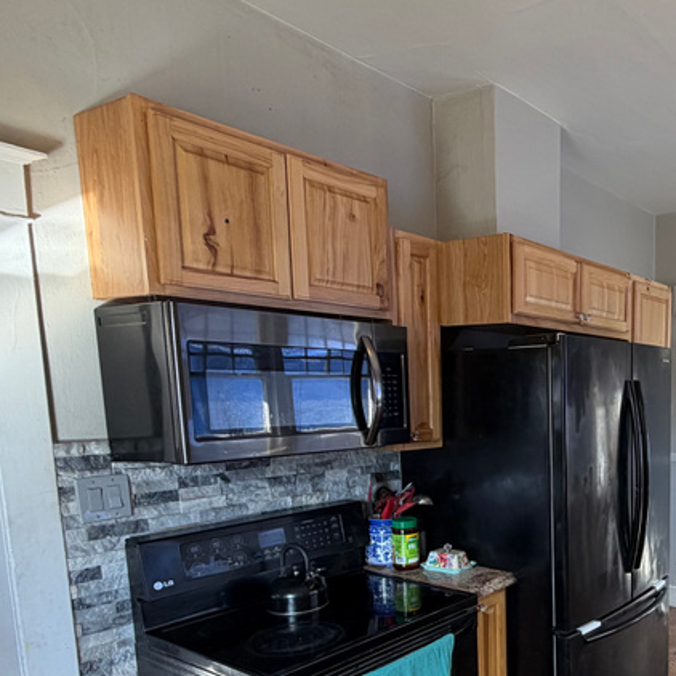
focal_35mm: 30
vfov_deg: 52.2
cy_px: 487
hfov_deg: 48.1
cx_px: 615
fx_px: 663
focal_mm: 2.22
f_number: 2.2
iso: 125
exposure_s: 1/120
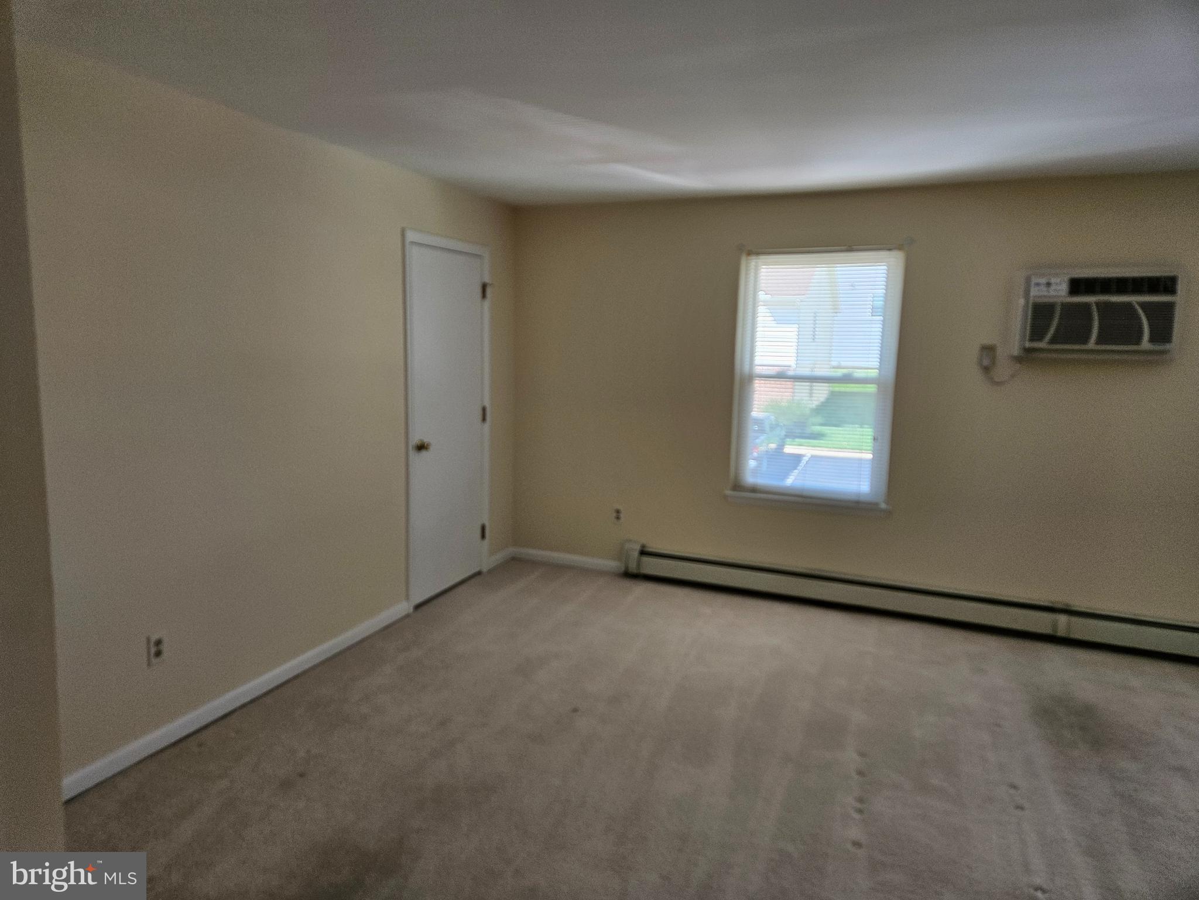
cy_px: 450
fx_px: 797
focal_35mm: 23
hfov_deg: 73.9
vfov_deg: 58.9
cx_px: 600
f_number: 1.8
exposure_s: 1/120
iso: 80
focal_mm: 5.4
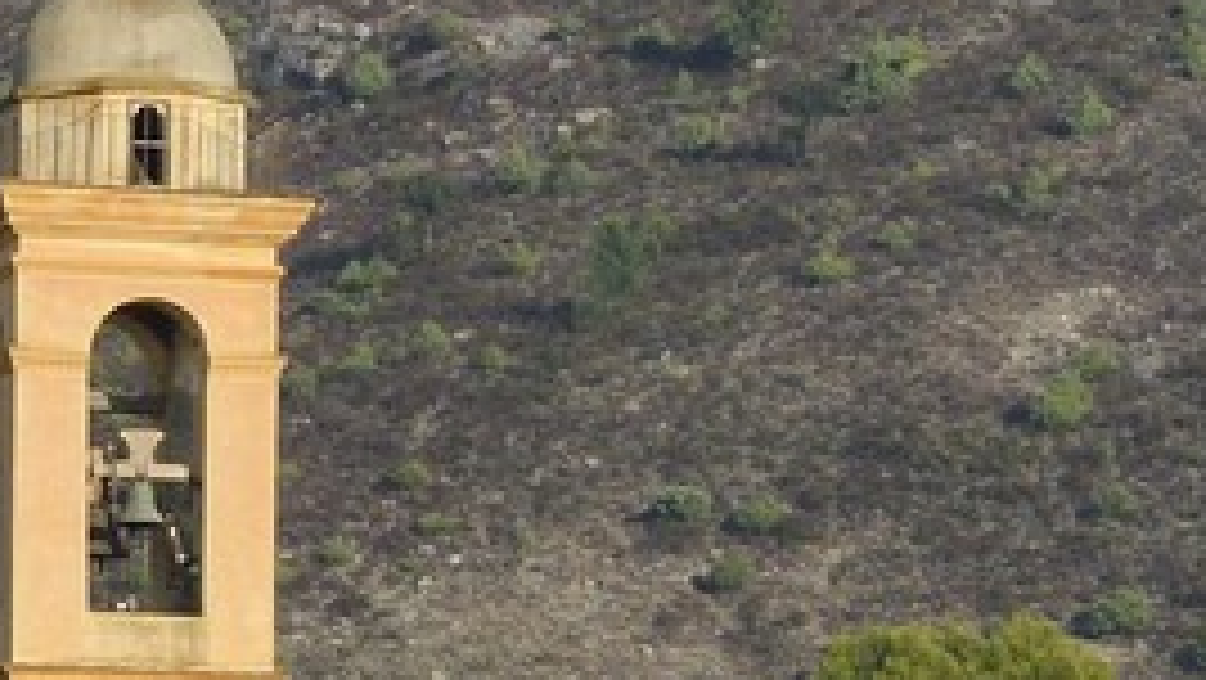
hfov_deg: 1.9
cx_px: -1930
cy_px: 392
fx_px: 37014
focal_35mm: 1157
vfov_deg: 1.1
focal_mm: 185
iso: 200
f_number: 14
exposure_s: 1/200
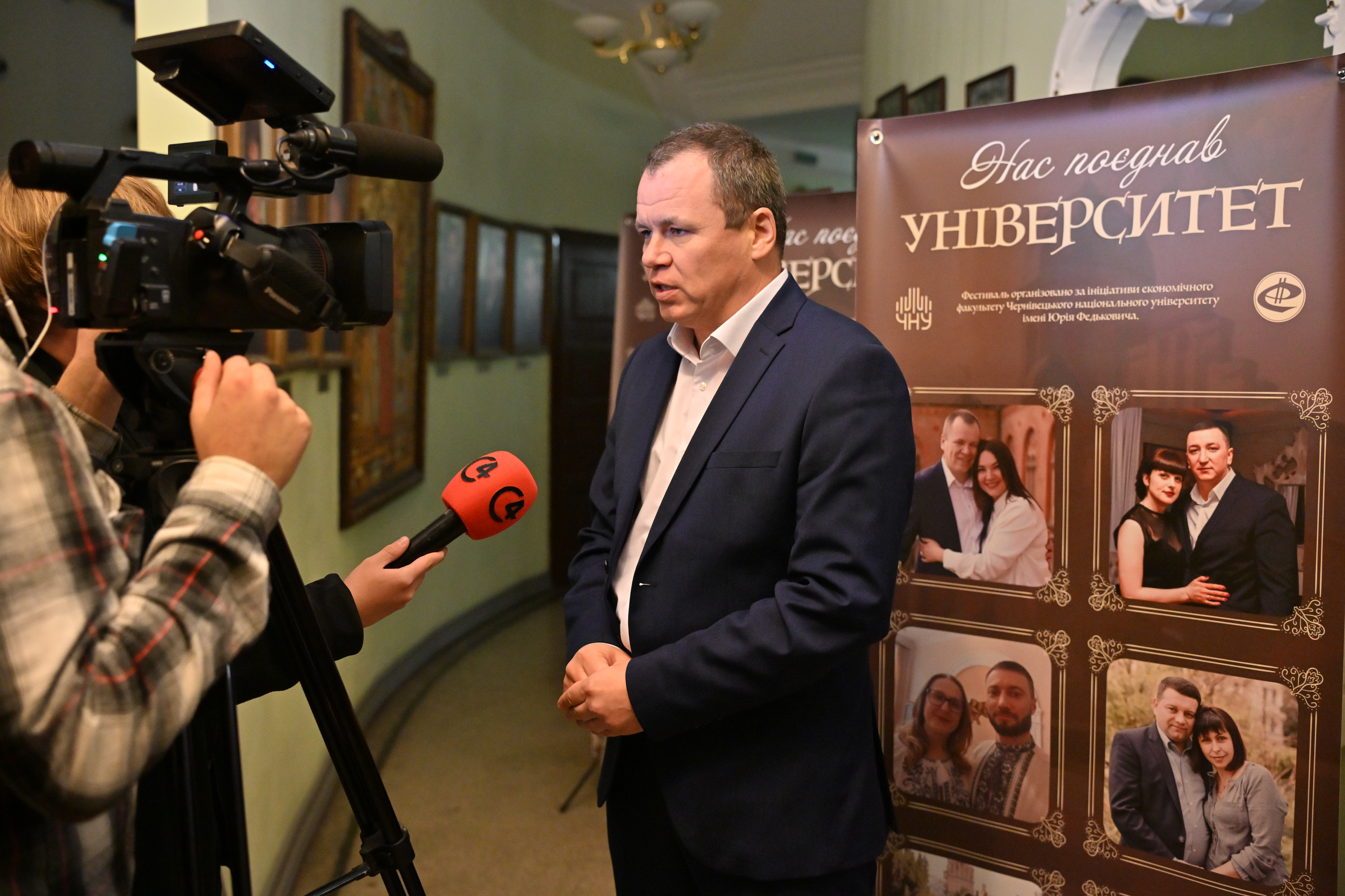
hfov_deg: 53.1
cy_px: 448
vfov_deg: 36.9
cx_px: 672
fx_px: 1345
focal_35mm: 36
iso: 4000
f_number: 2.8
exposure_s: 1/250
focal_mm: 36
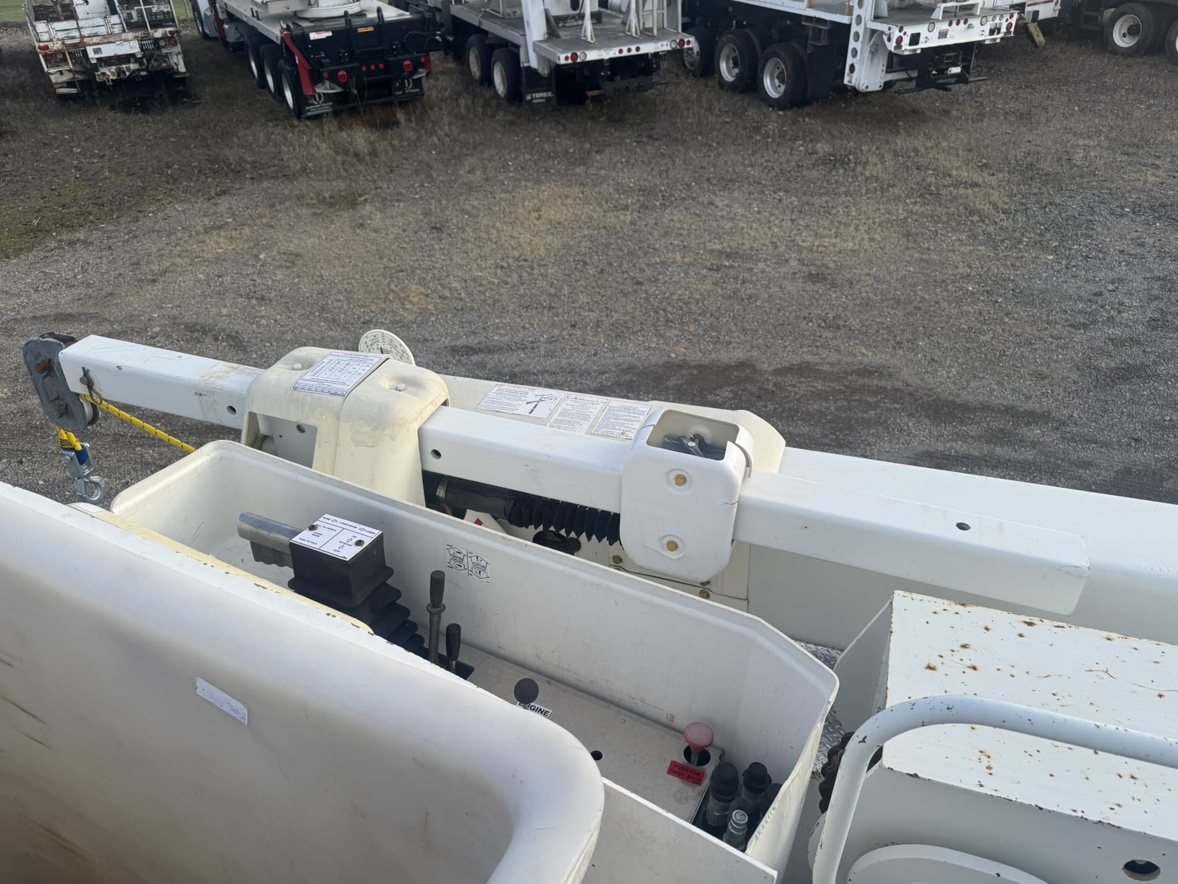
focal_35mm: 25
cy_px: 438
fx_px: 851
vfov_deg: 54.9
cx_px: 593
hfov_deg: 69.4
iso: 80
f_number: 1.78
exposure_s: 1/1869
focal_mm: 6.76
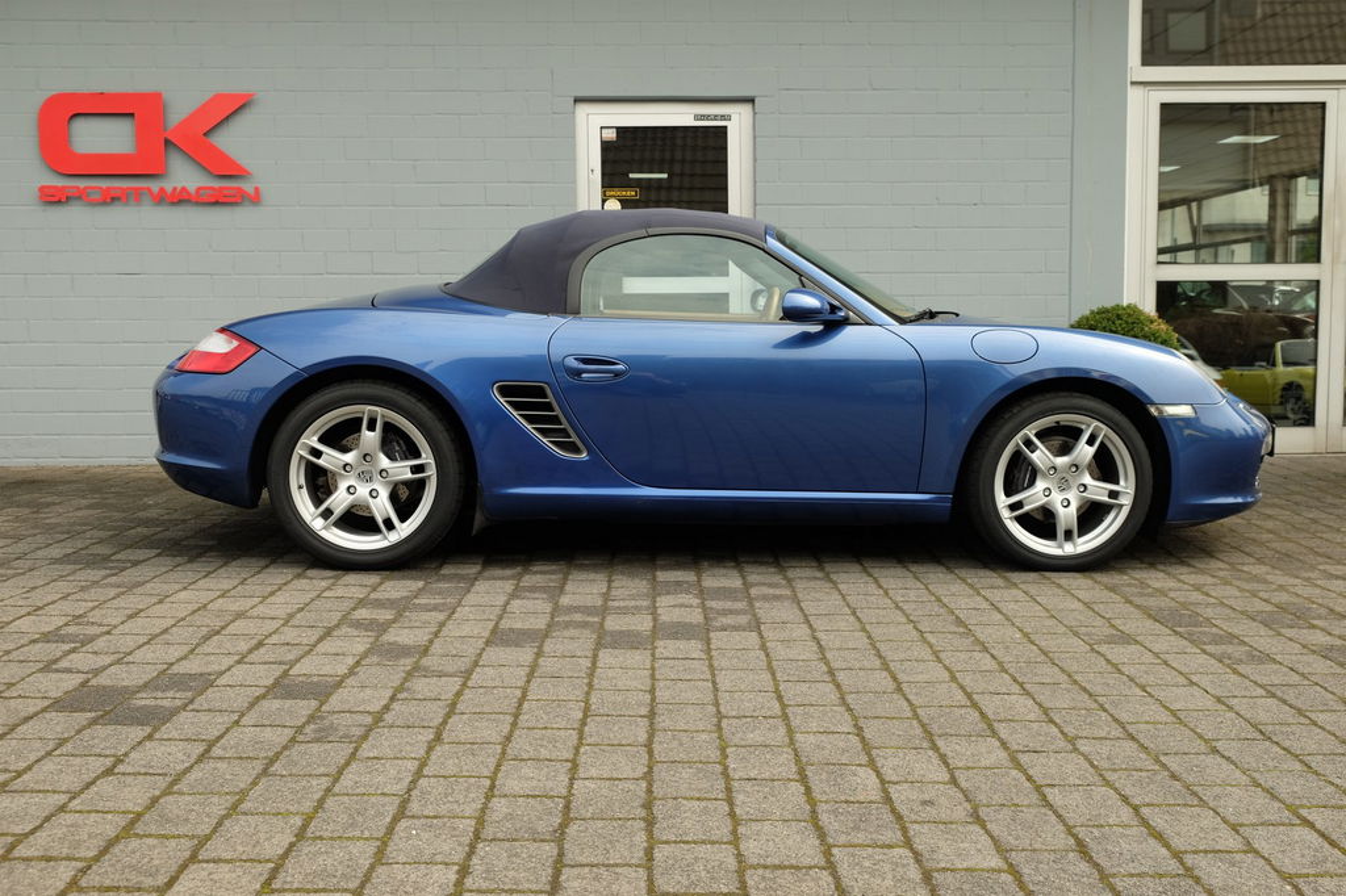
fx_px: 1308
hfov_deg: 54.4
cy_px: 448
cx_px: 673
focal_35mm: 35
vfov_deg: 37.8
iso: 200
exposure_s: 1/280
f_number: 5.6
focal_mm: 23.3
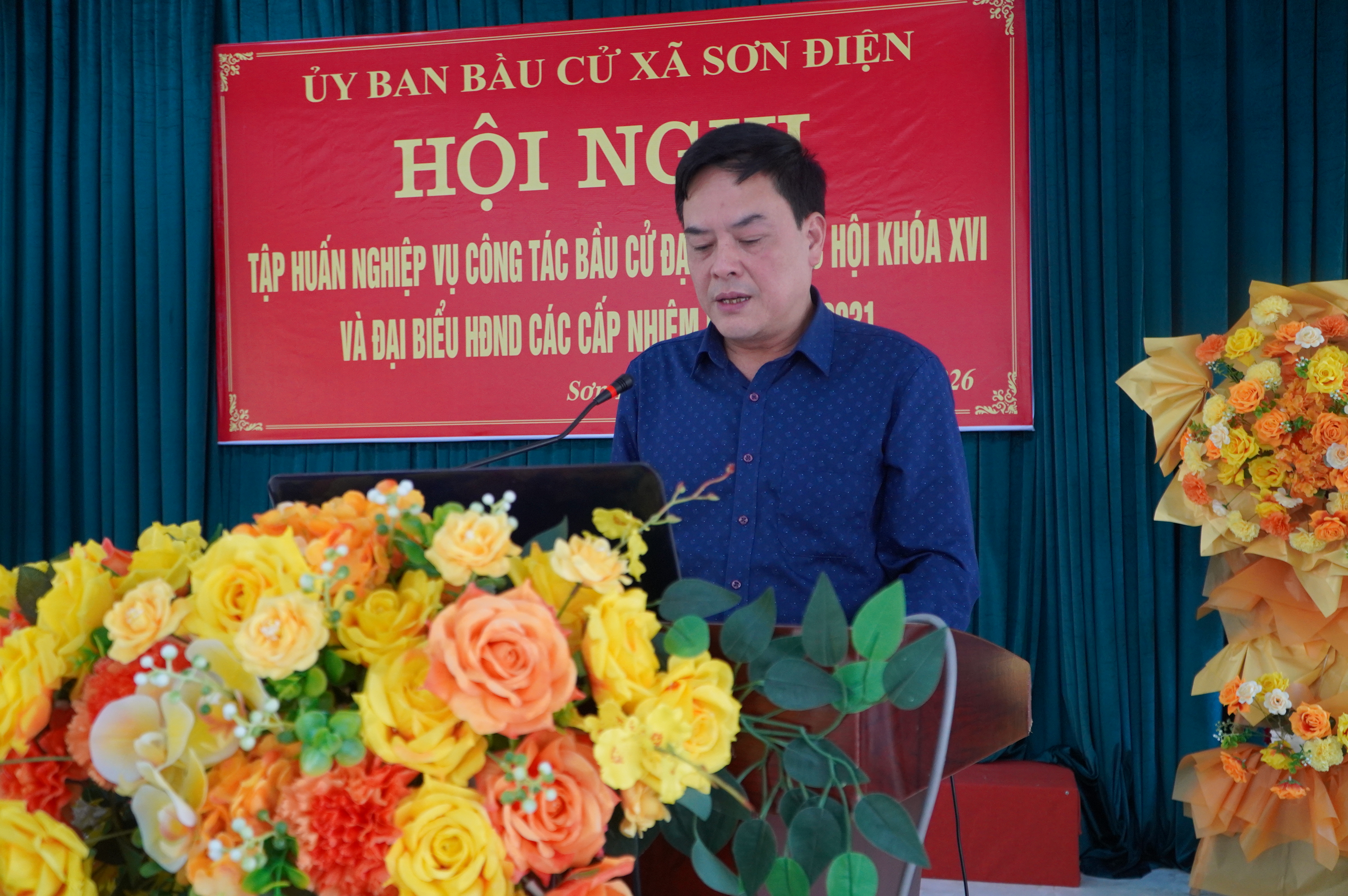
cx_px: 674
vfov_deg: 39.9
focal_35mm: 33
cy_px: 448
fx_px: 1235
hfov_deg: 57.3
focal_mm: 22
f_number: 4
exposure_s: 1/160
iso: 1250
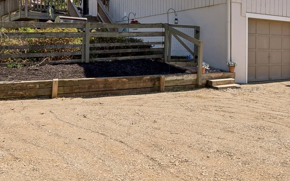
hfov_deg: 44.4
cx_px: 267
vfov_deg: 29.6
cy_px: -5
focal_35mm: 40
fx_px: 316
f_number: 7.1
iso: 160
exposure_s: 1/640
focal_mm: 14
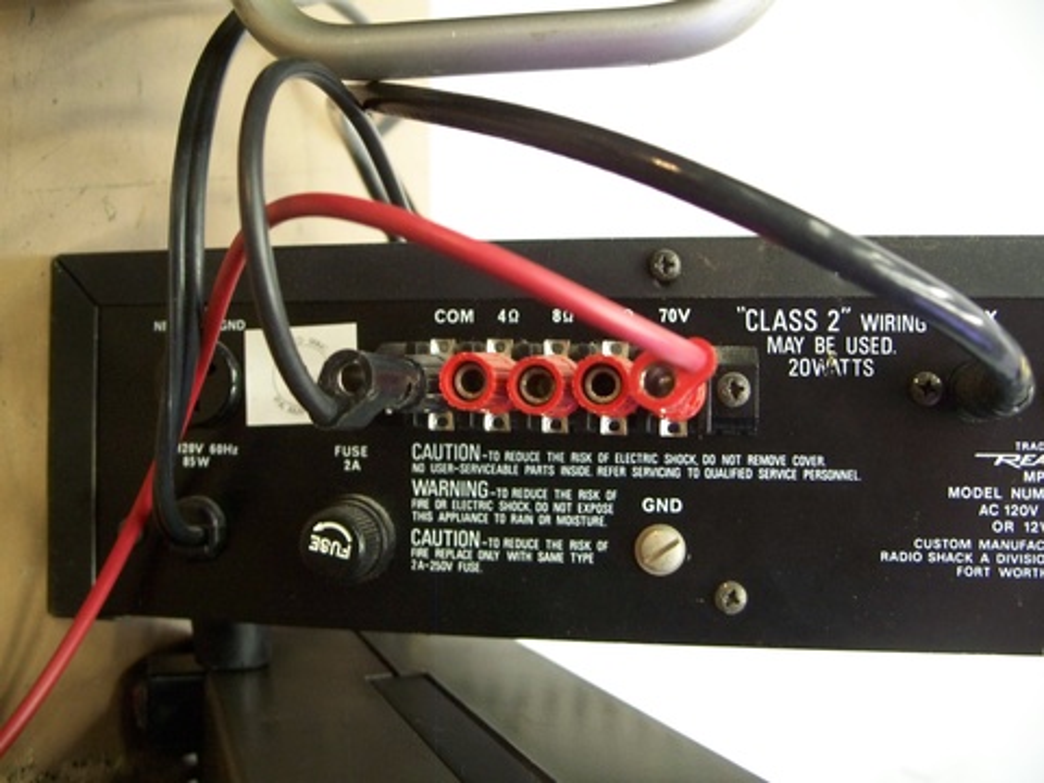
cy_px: 392
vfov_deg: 38.7
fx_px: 1116
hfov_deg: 50.1
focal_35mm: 37
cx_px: 522
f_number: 2.8
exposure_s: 1/15
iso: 400
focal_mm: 7.8
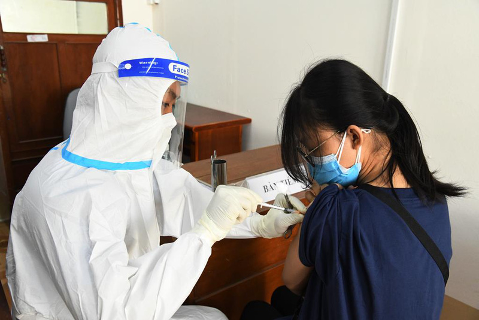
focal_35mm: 35
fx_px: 466
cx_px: 240
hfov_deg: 54.4
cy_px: 160
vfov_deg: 37.9
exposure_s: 1/320
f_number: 5.6
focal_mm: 35
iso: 8000
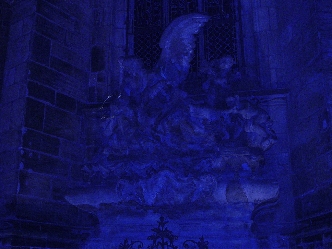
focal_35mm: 49
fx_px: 470
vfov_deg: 29.7
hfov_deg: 38.9
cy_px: 124
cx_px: 166
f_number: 3.1
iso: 400
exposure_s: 1/60.1
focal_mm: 7.5
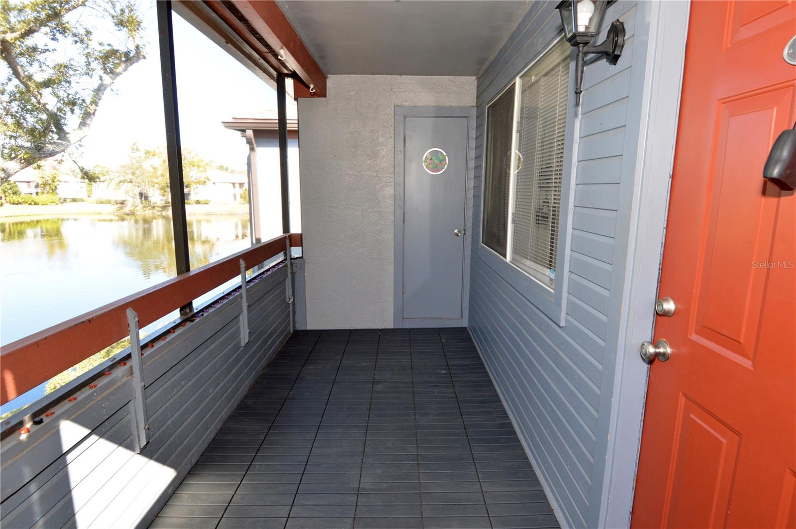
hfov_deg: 90.1
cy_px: 264
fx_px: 398
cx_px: 398
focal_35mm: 18
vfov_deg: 67.3
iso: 400
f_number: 5.6
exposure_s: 1/125
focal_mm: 12
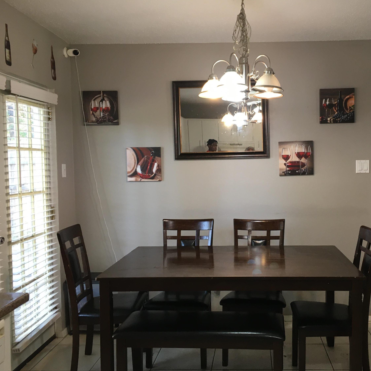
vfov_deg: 47.2
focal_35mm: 35
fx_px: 424
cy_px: 187
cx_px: 248
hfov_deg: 46.5
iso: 80
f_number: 2.2
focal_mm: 4.15
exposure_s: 1/30
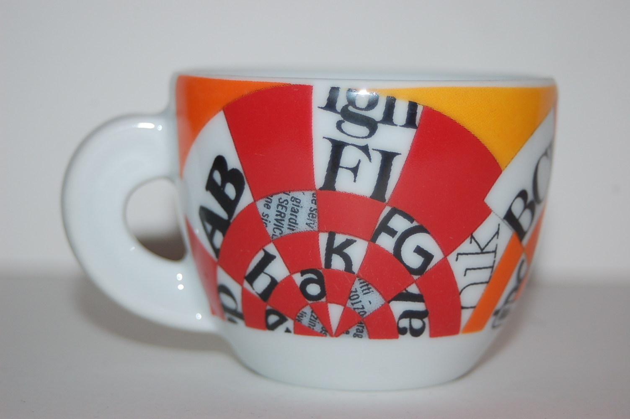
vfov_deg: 12.2
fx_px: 1967
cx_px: 315
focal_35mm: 112
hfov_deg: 18.2
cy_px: 210
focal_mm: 75
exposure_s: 1/60
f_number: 5.6
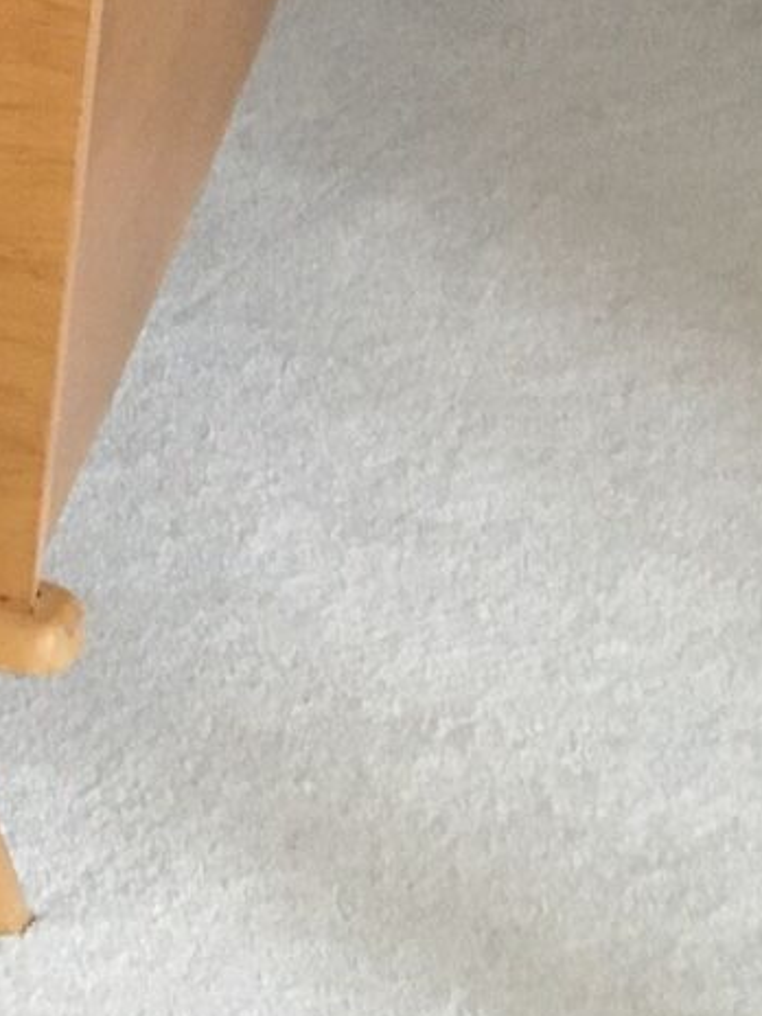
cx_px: -466
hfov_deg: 11.2
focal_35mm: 126
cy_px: -532
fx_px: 3698
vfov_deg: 14.5
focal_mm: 4.15
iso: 400
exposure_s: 1/17
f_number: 2.2
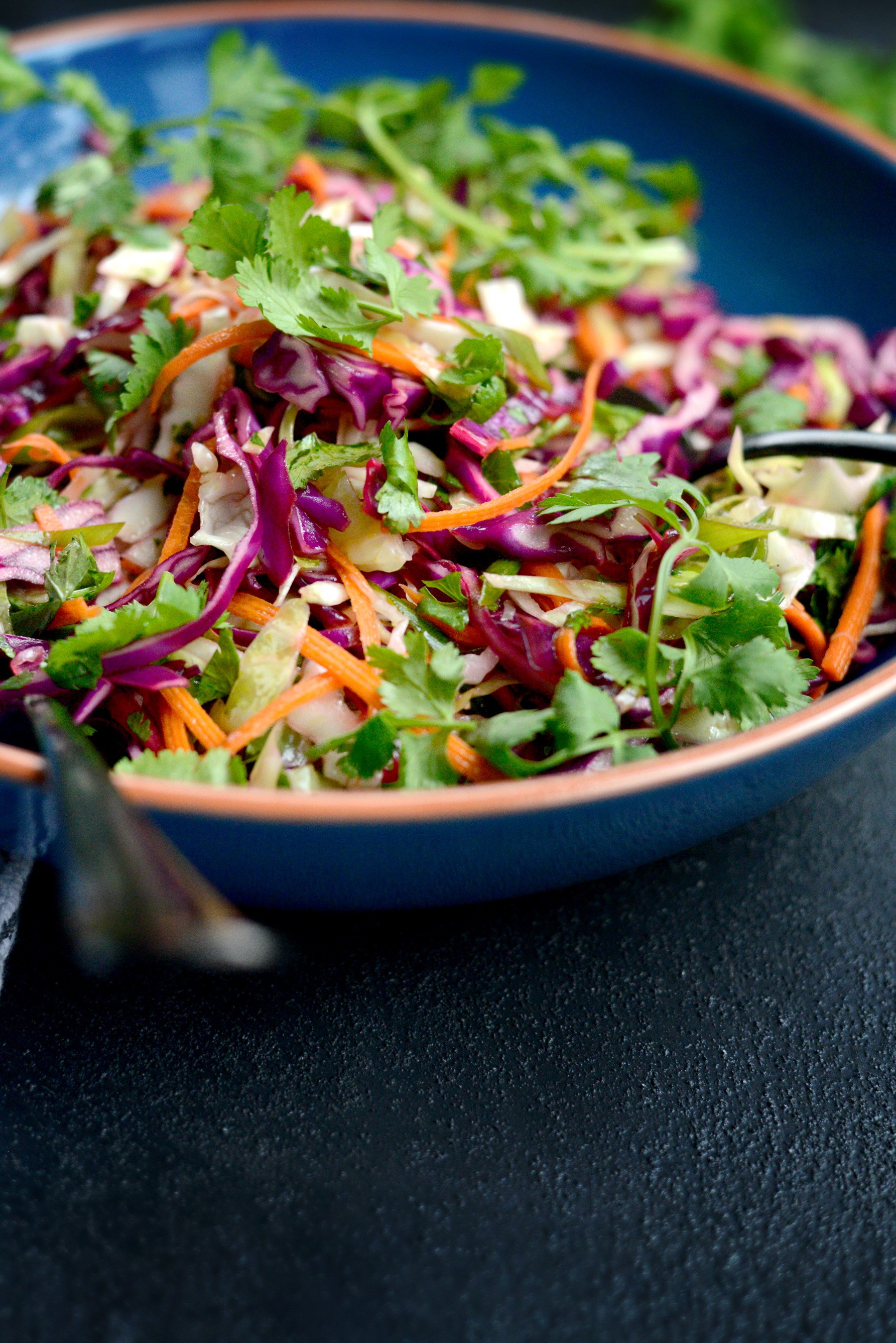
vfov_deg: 32.3
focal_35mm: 62
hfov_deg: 21.9
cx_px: 401
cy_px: 584
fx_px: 2312
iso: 2500
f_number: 3.2
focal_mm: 50
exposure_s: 1/1600
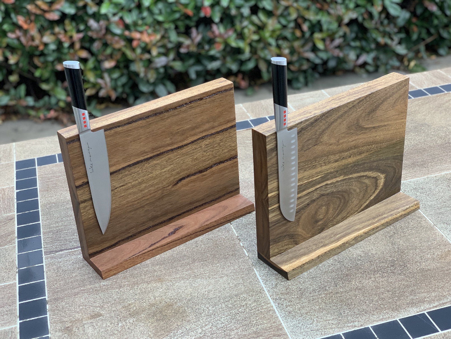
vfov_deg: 28.0
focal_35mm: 52
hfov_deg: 36.8
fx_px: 678
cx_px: 226
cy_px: 170
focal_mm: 6
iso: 125
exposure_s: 1/91
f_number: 2.4
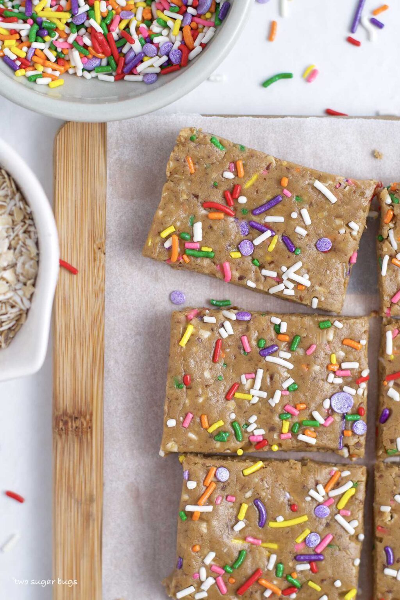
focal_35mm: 75
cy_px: 300
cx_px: 200
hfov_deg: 18.2
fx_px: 1250
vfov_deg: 27.0
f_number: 2.8
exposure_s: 1/125
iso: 100
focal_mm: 50
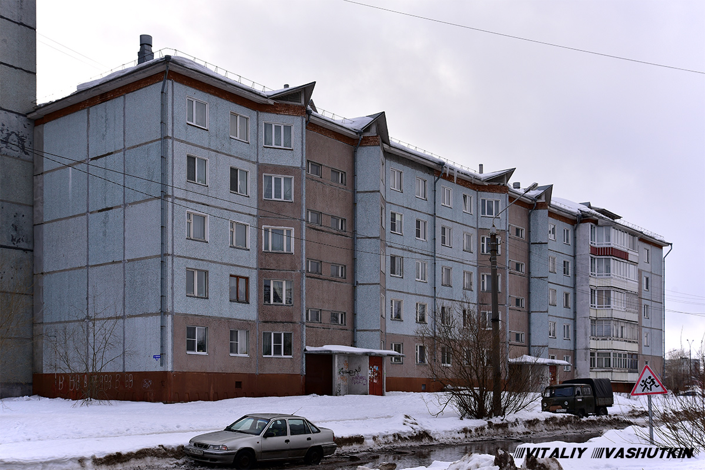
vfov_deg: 33.4
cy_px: 235
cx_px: 352
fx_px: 783
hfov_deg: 48.4
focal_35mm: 40
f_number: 7.1
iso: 320
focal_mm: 40
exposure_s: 1/250
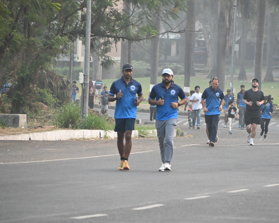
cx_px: 179
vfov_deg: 4.1
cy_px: 124
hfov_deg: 5.1
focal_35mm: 380
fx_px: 3138
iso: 2800
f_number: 6.3
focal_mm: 200
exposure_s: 1/250
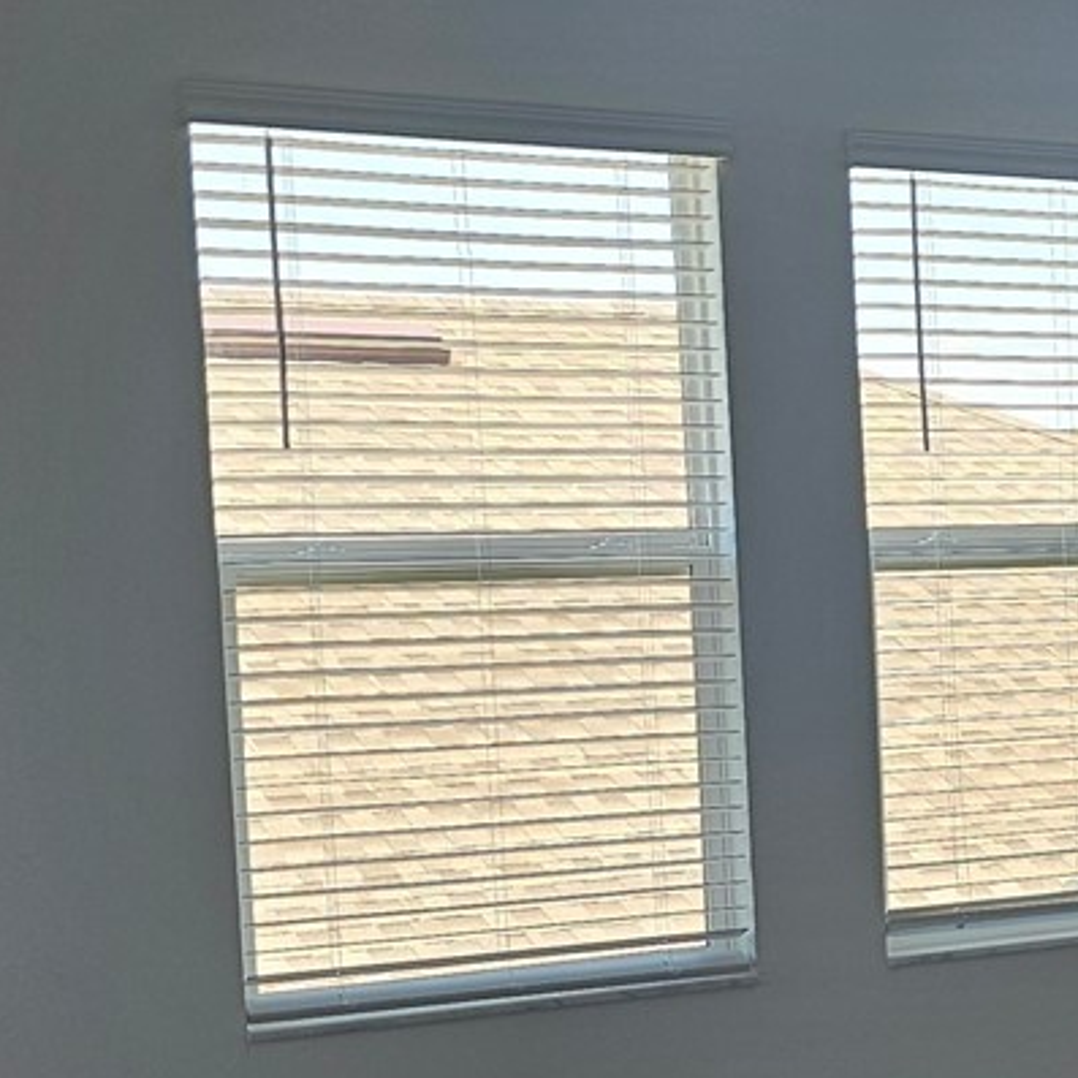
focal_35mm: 82
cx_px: 1322
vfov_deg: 21.0
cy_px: 777
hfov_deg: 19.8
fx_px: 2889
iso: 40
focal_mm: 6.3
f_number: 1.7
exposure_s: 1/120
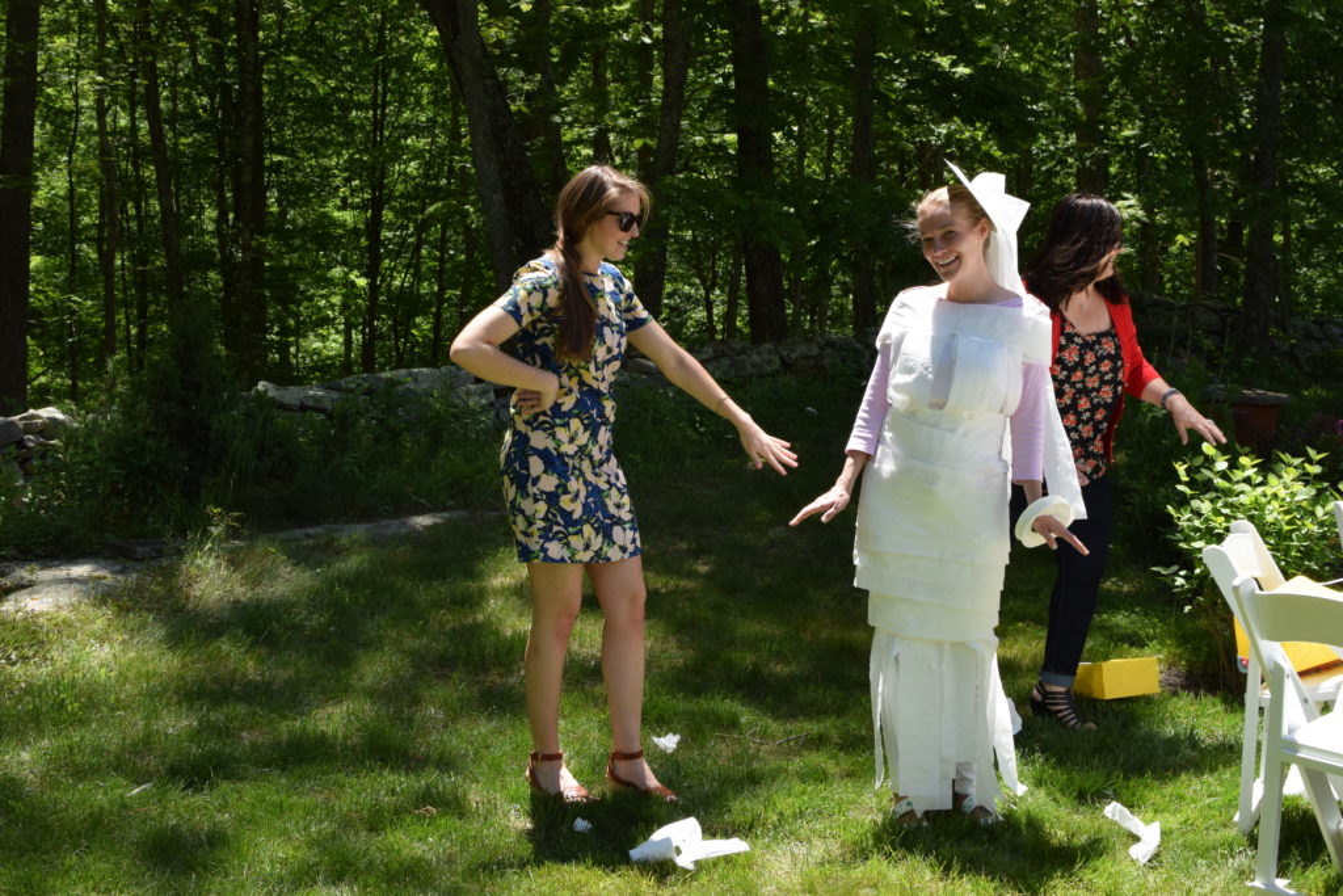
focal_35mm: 52
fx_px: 1959
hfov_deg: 37.8
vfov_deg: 25.8
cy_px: 448
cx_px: 672
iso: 500
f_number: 9
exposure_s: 1/320
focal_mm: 35
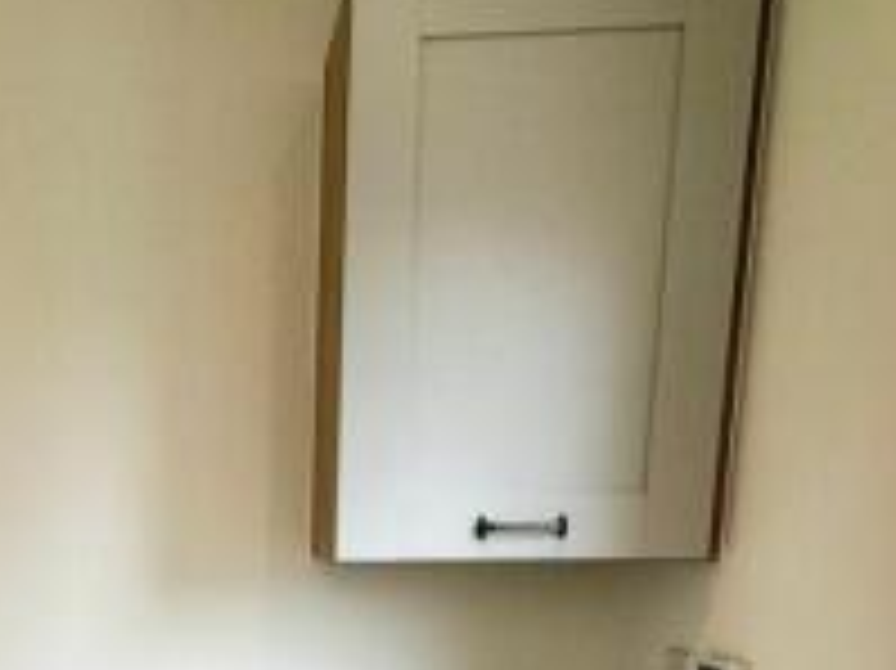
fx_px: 1061
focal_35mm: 41
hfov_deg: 42.7
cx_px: 124
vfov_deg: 31.2
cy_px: 735
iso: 100
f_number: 2.2
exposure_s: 1/100
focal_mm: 2.22
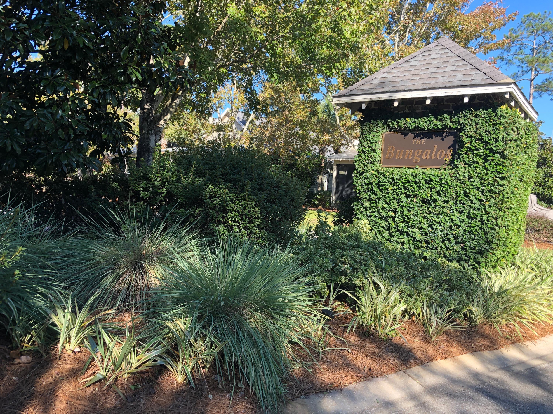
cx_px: 276
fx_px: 447
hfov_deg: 63.4
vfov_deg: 49.7
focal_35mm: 28
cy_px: 207
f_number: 1.8
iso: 20
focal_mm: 3.99
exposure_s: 1/315
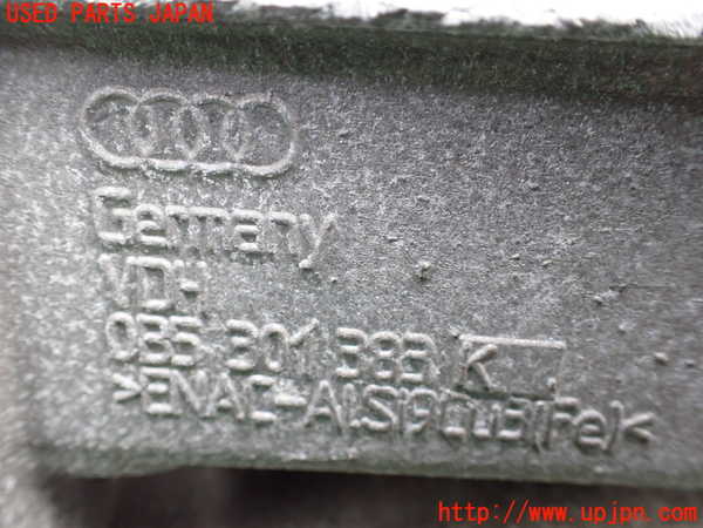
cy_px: 264
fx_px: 609
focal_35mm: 30
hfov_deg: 60.0
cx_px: 352
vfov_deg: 46.8
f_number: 2.3
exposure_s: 1/125
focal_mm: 5.4
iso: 640
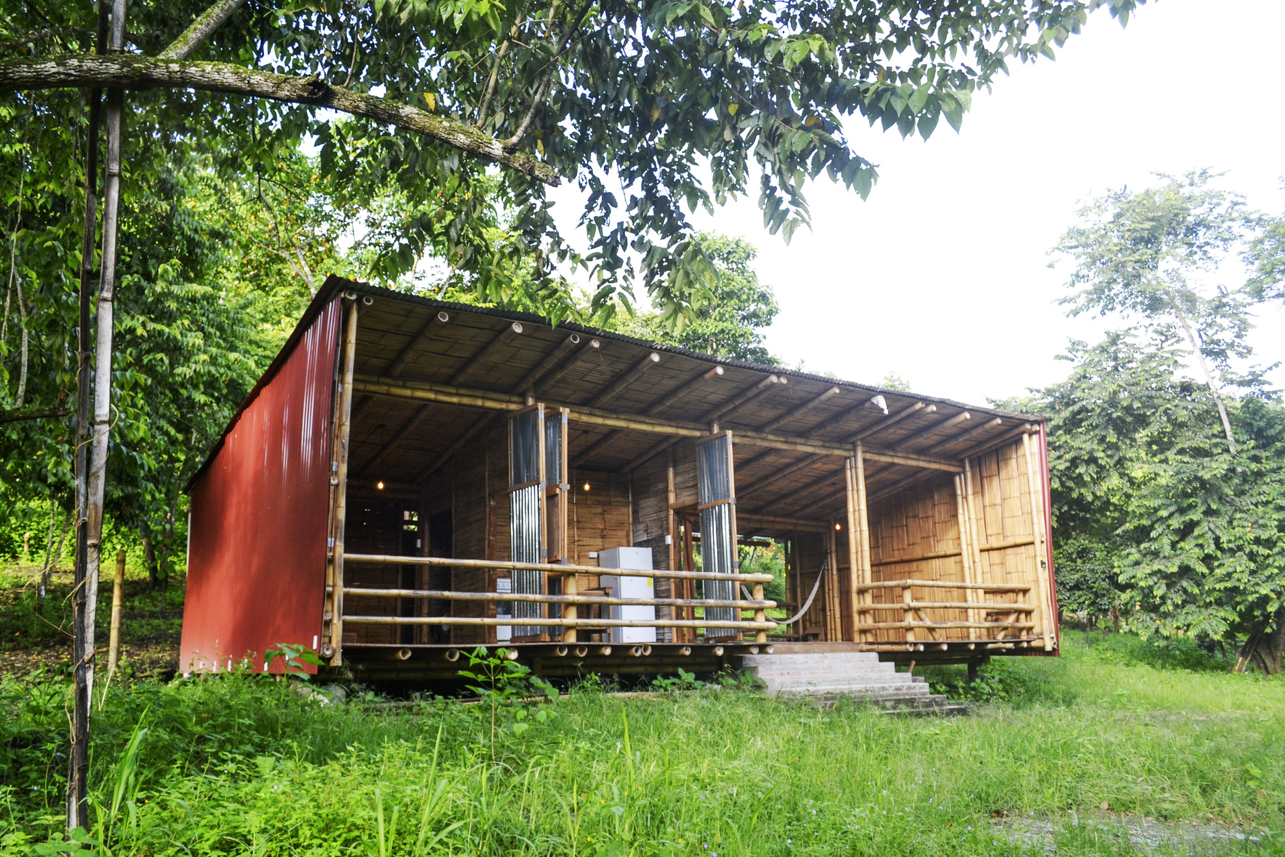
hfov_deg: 67.4
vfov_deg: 47.9
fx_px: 964
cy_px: 428
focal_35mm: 27
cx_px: 642
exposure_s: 1/125
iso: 160
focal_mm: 18
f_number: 5.6
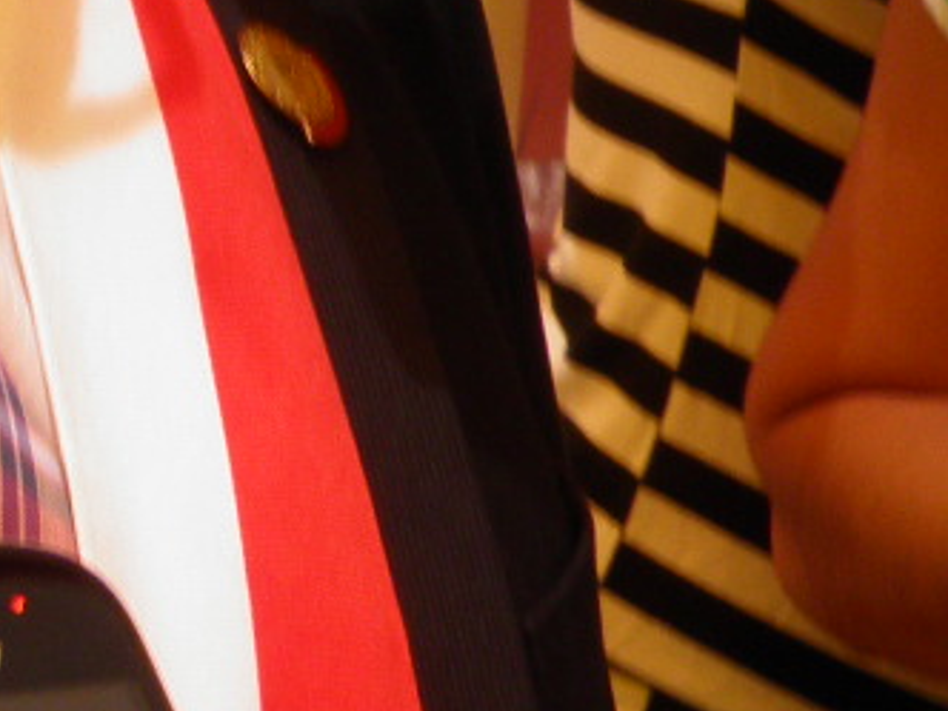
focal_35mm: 135
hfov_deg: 13.4
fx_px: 3697
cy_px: -999
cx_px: -648
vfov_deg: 9.7
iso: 50
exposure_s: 1/50
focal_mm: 4.9
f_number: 5.7
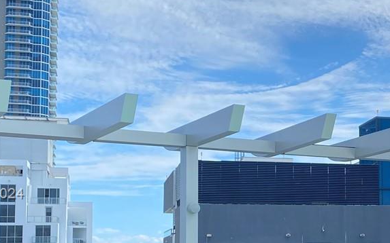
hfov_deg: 25.9
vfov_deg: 16.8
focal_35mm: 77
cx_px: 351
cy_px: 195
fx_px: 818
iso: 32
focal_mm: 4.25
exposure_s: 1/1779
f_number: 1.8
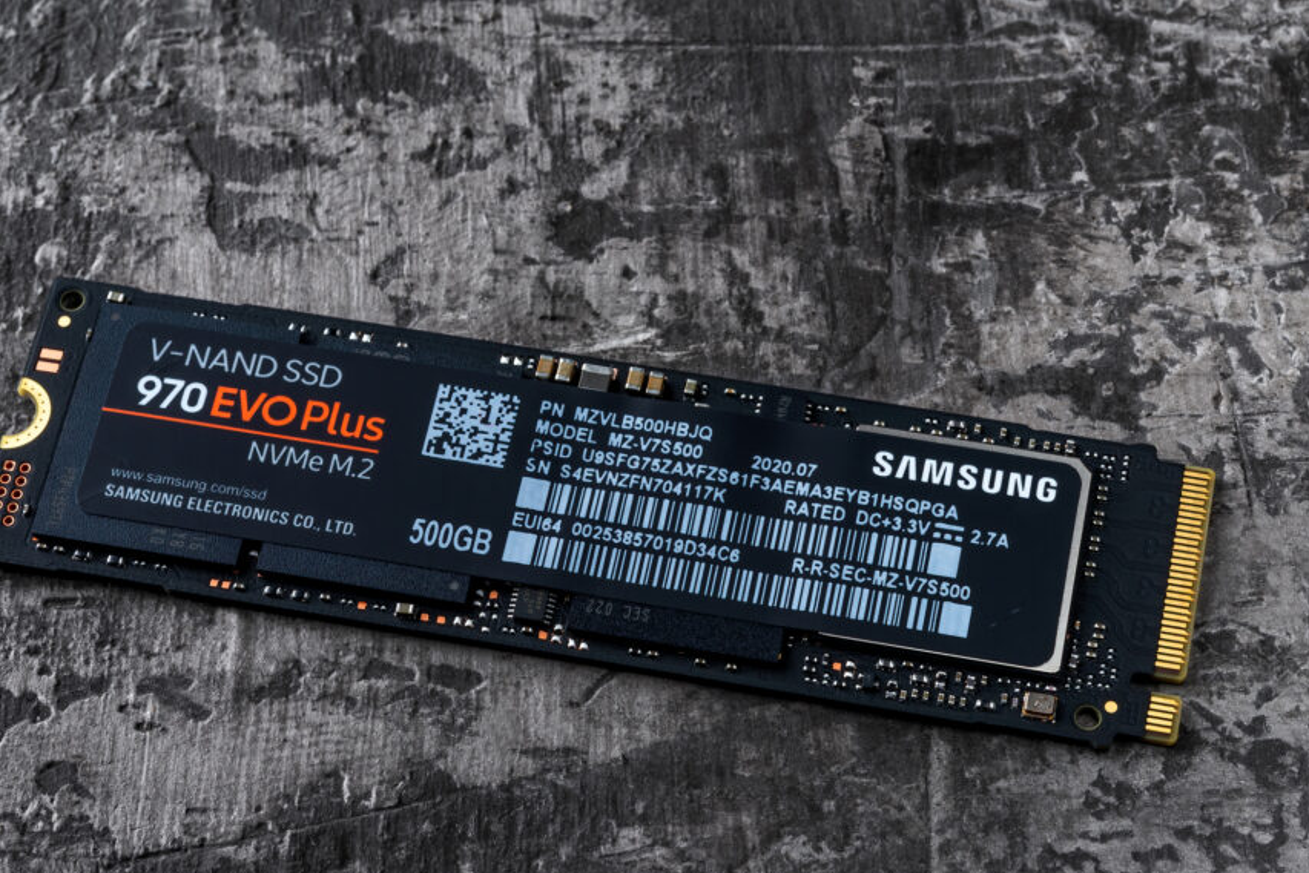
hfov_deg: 28.1
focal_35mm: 72
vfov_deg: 18.9
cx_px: 602
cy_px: 487
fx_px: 2618
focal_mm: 60
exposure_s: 1/100
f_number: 18
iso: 100
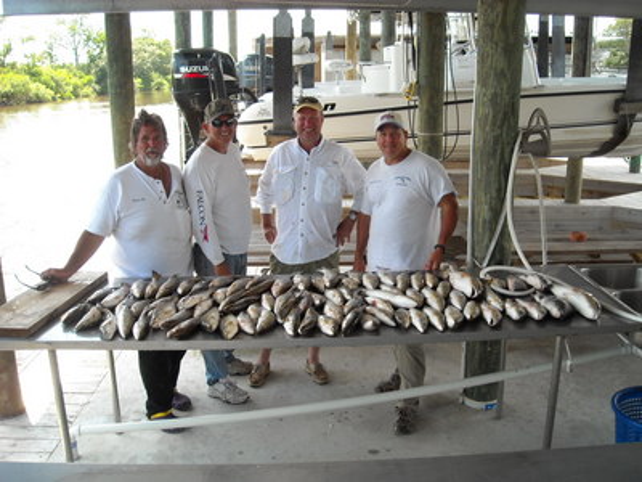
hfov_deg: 52.6
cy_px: 241
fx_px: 649
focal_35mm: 35
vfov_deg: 40.7
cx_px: 321
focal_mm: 5.7
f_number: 2.8
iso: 64
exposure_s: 1/125
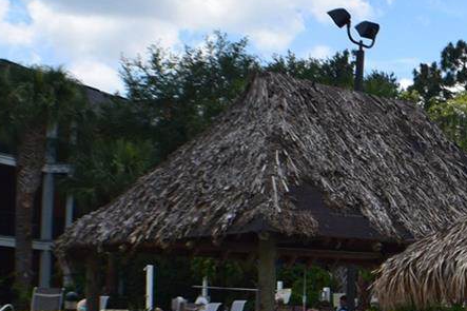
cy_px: 281
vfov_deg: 11.9
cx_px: 683
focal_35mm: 114
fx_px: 1476
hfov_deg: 16.5
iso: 320
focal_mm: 21
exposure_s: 1/500
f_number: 11
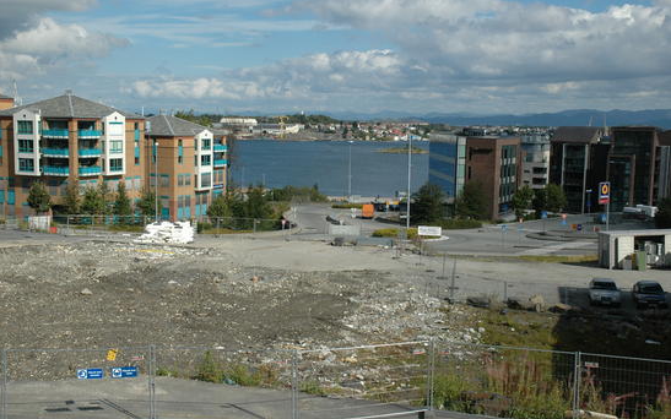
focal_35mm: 42
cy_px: 203
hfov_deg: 47.7
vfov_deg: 30.9
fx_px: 759
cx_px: 335
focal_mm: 27
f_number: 10
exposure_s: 1/400
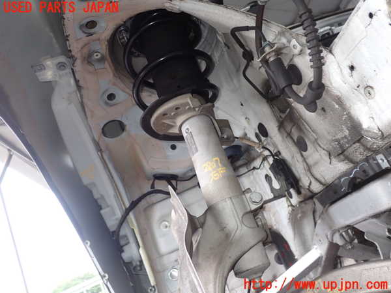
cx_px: 196
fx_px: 339
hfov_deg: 60.0
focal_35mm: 30
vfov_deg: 46.8
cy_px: 146
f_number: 2.3
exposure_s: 1/60
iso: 200
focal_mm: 5.4
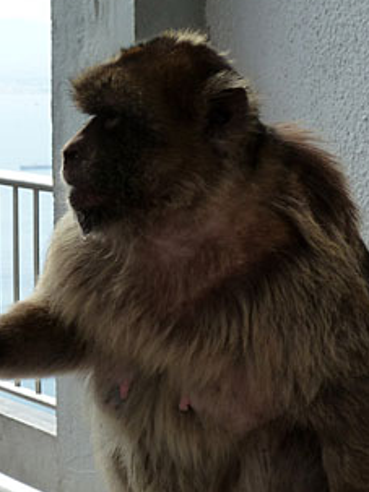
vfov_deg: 16.8
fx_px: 1664
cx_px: 91
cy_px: 333
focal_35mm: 117
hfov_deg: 12.6
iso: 125
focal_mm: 9.7
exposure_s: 1/320
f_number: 3.9
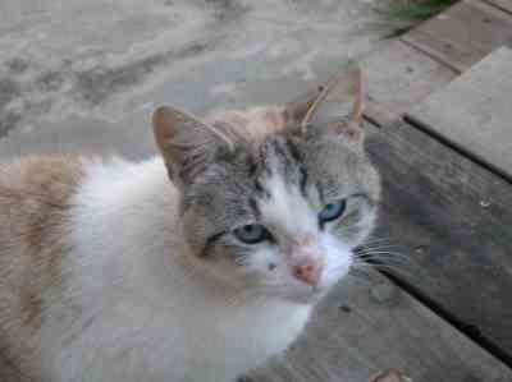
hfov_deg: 27.8
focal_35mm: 70
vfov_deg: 21.0
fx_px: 1034
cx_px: 256
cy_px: 191
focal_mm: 11.7
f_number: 3.9
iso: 50
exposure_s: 1/27.1
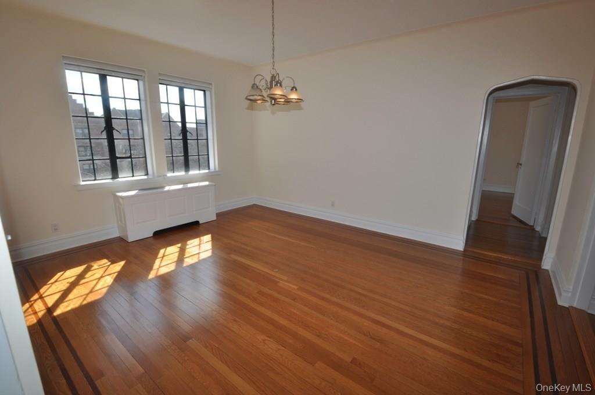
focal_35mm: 15
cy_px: 198
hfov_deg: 100.5
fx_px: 248
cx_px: 298
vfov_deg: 77.2
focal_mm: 10
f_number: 8
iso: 200
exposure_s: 1/200
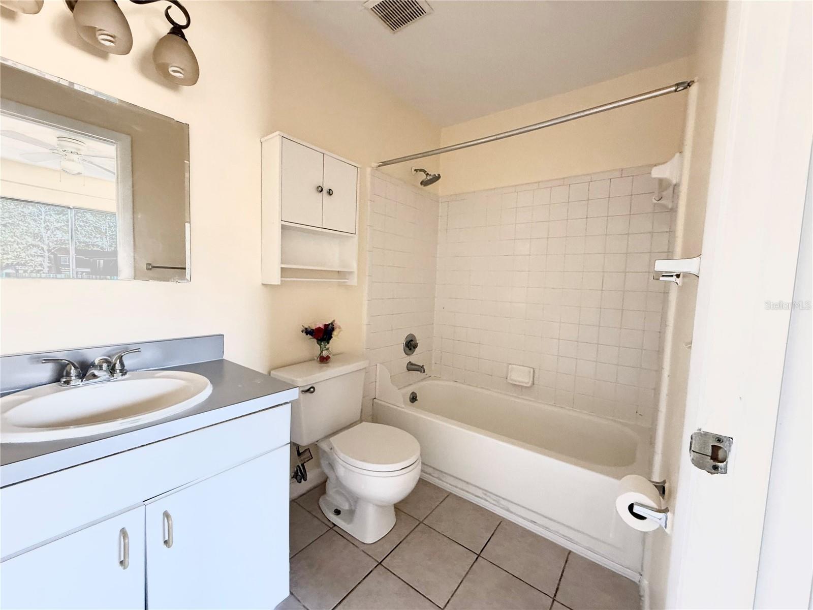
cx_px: 406
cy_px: 305
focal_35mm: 14
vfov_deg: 85.7
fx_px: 329
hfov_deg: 102.1
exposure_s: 1/60
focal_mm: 2.22
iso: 400
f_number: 2.2
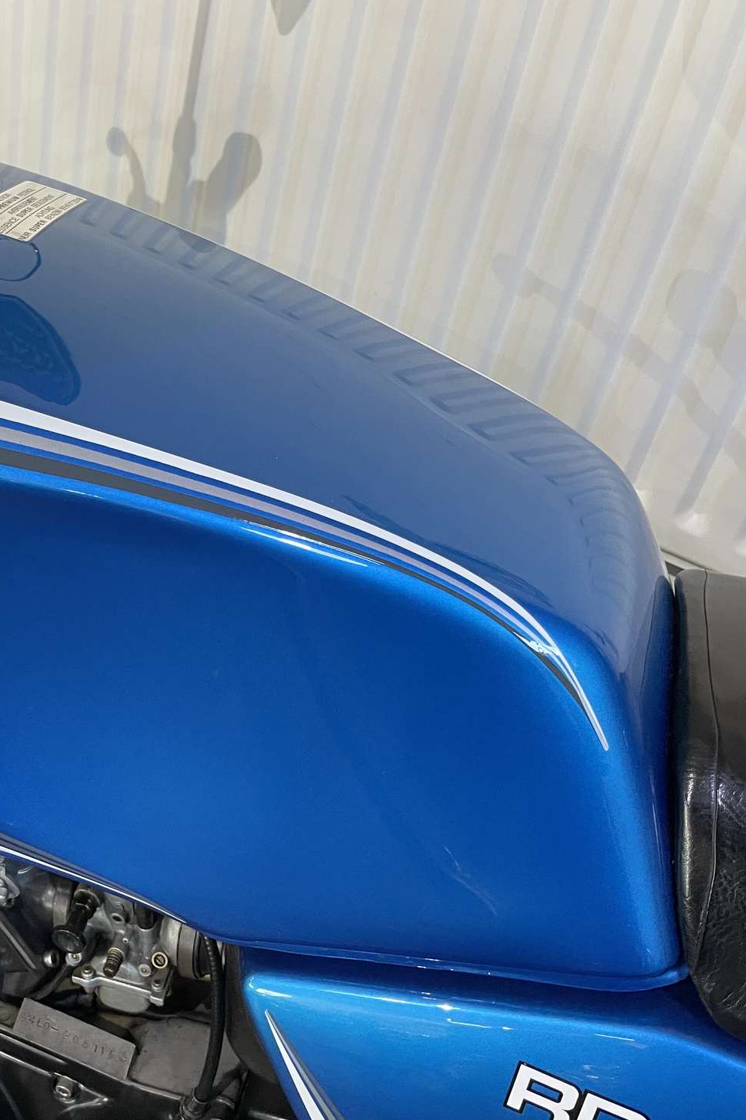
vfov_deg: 51.9
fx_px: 1151
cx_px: 26
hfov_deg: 33.3
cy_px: 553
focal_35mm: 37
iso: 250
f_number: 1.6
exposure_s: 1/50
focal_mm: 4.2
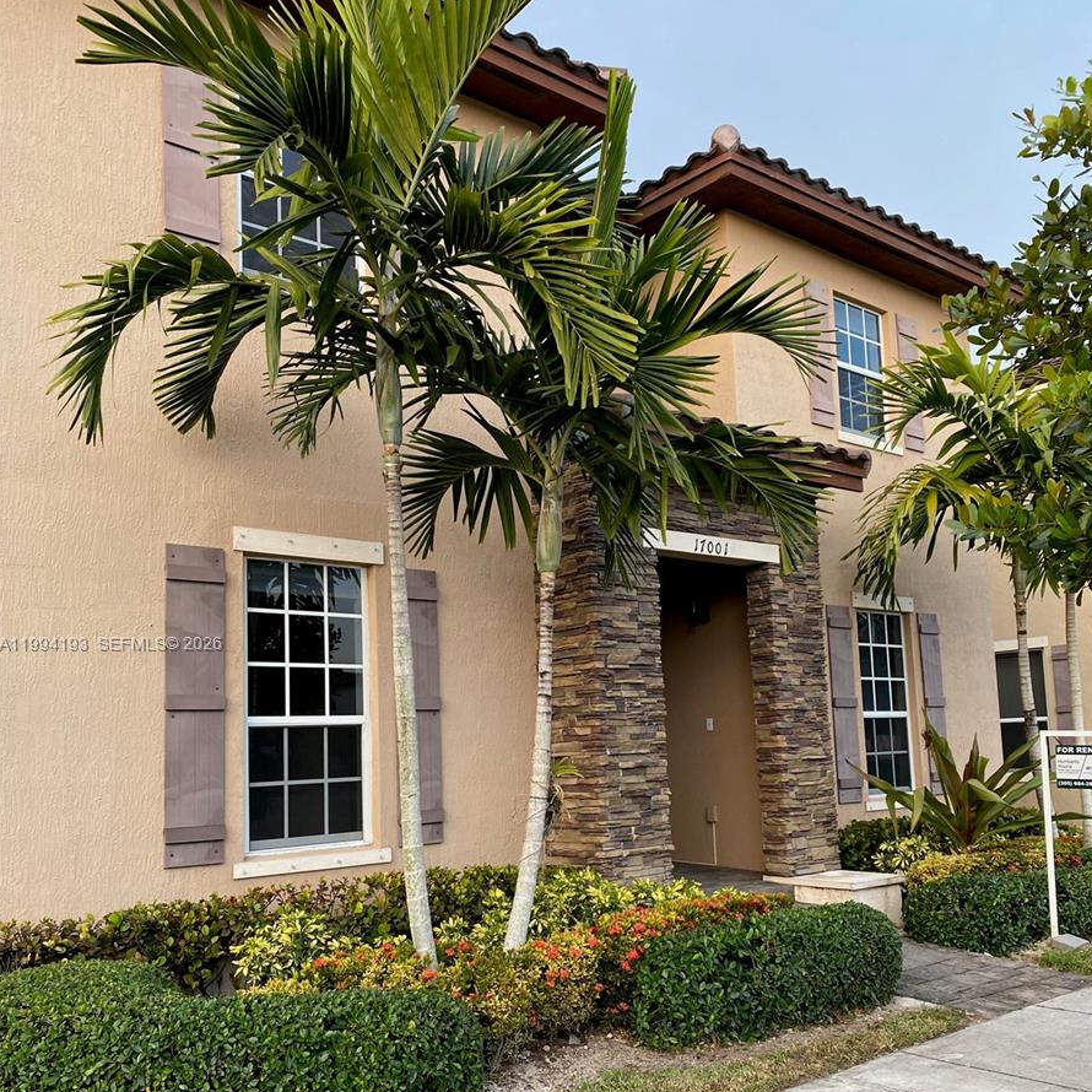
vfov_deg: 52.2
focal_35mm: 31
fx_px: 1106
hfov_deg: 52.5
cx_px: 547
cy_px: 645
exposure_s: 1/121
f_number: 1.8
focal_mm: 4.25
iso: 80
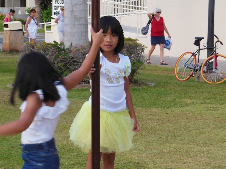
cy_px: 84
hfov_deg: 12.0
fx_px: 1077
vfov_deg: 9.0
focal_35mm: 165
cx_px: 113
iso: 125
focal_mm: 29.5
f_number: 5.9
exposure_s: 1/60
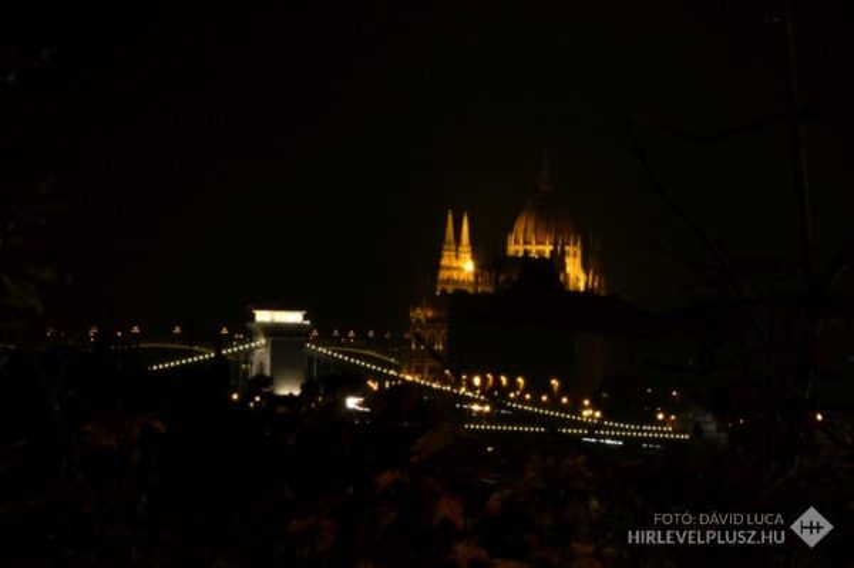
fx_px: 3733
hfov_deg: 13.1
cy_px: 284
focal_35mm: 158
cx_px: 427
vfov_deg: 8.7
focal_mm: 105
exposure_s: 13
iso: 100
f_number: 32
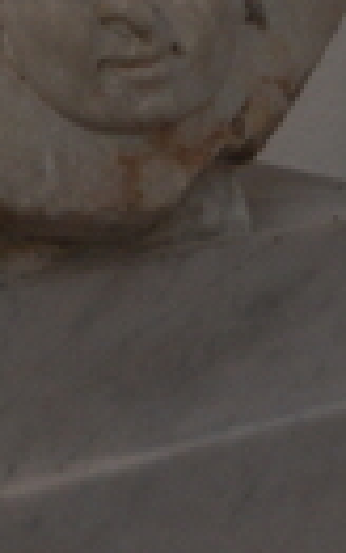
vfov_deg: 7.0
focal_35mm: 279
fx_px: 4205
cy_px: -819
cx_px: -101
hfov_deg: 4.7
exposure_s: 1/80
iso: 1000
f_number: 4.5
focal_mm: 36
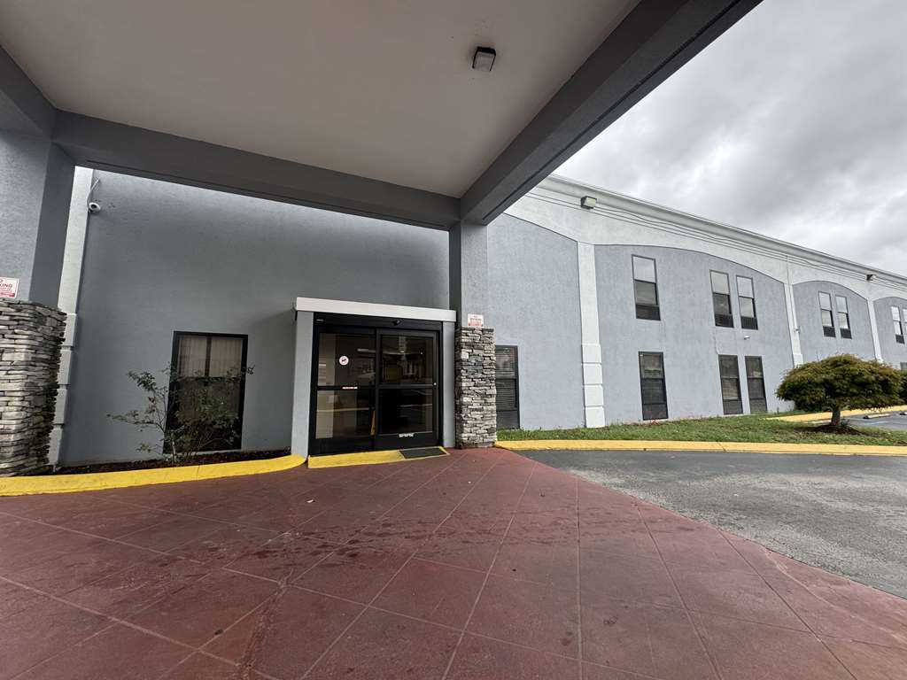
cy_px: 340
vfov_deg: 85.7
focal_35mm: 14
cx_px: 454
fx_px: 367
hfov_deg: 102.1
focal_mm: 2.22
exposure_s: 1/278
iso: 40
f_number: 2.2
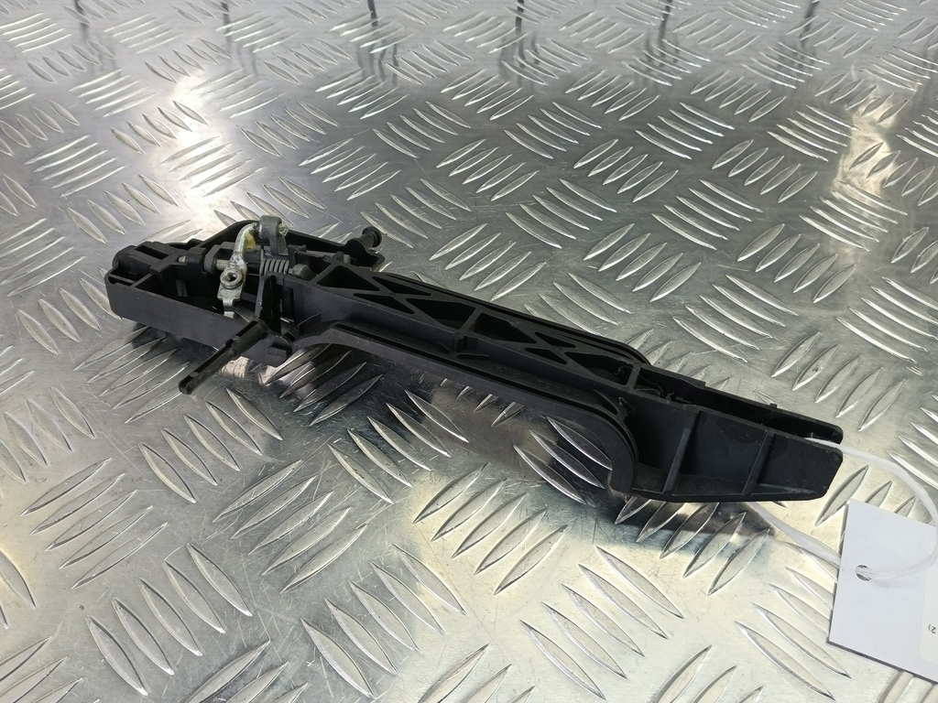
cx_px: 469
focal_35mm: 23
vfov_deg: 58.9
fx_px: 623
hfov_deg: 73.9
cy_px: 352
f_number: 1.6
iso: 118
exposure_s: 1/50
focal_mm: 4.11
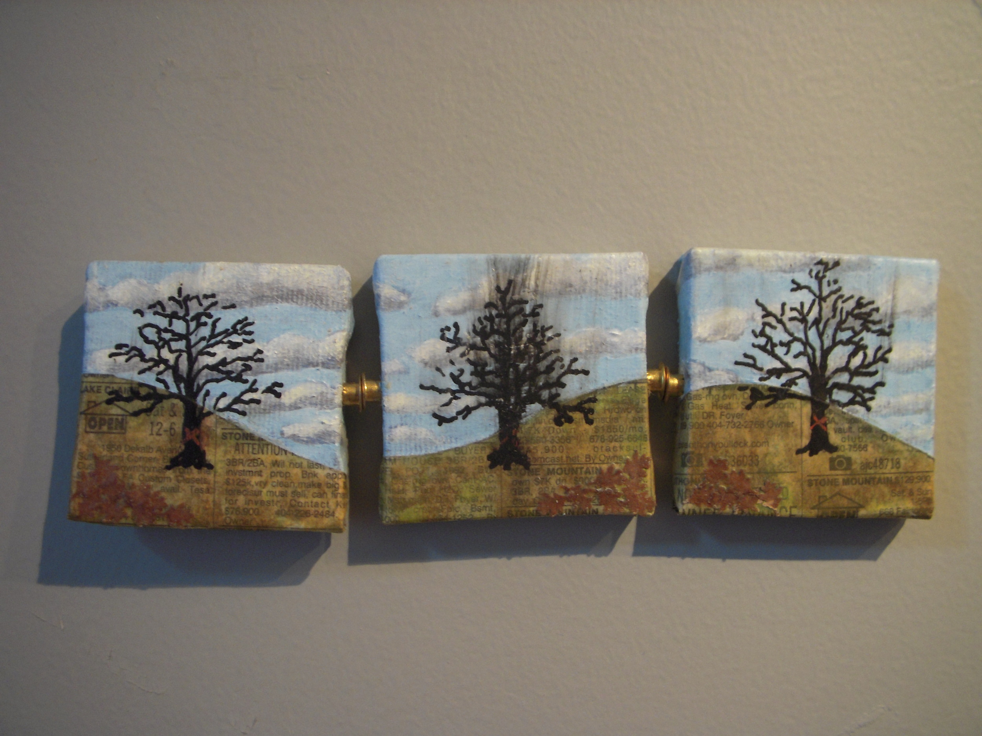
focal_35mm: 38
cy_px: 368
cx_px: 491
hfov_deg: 49.0
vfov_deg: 37.7
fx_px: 1078
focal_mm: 6.3
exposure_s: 1/10
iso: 200
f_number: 3.3
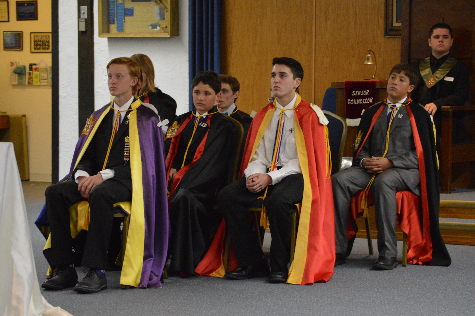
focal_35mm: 108
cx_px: 238
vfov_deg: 12.7
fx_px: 1424
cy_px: 158
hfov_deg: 18.9
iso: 3200
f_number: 4.2
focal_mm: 72
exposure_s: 1/80
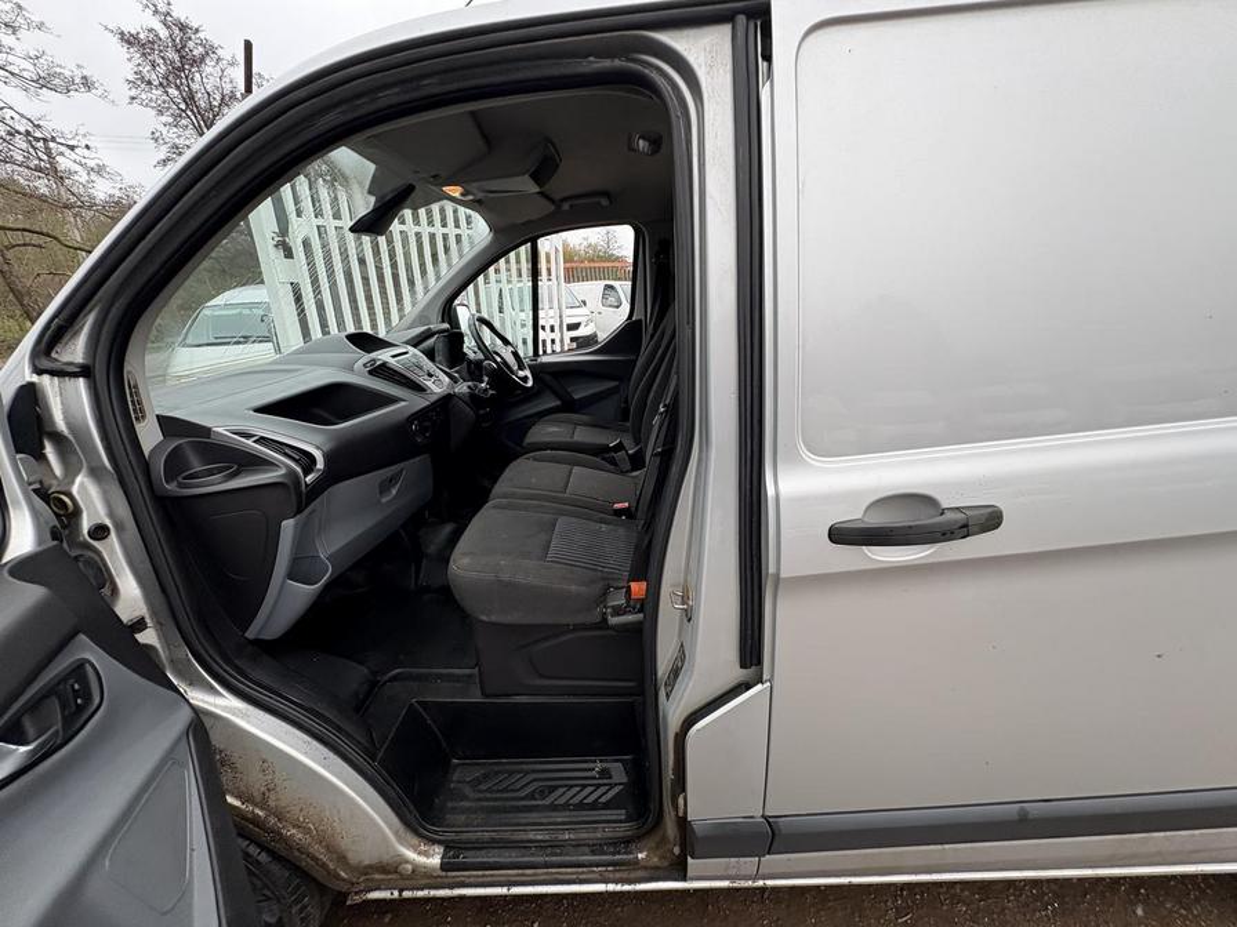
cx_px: 618
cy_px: 464
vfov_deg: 85.7
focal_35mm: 14
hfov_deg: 102.1
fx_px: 500
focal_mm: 2.22
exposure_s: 1/113
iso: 64
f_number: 2.2
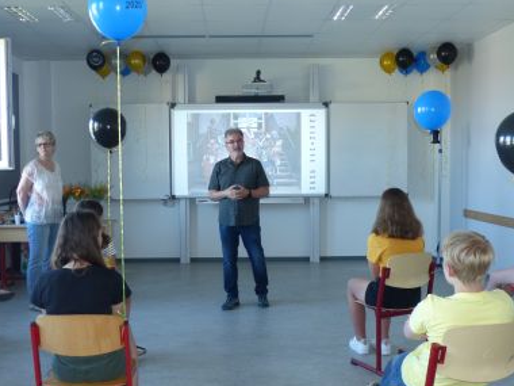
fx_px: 594
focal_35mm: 40
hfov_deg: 46.8
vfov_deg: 36.0
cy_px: 191
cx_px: 245
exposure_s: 1/60
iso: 250
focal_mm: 6.8
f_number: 2.8
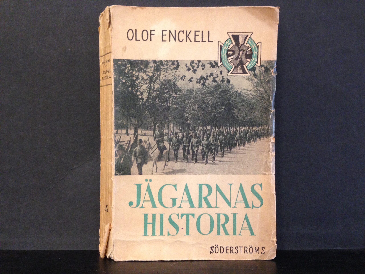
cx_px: 182
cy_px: 137
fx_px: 348
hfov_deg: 55.4
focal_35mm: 33
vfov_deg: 42.9
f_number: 2.4
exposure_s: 1/20
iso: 200
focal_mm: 4.12
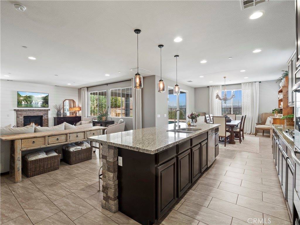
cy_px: 112
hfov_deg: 94.5
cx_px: 150
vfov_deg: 78.1
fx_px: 139
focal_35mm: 16
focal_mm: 8
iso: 200
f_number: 8
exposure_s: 1/1.25
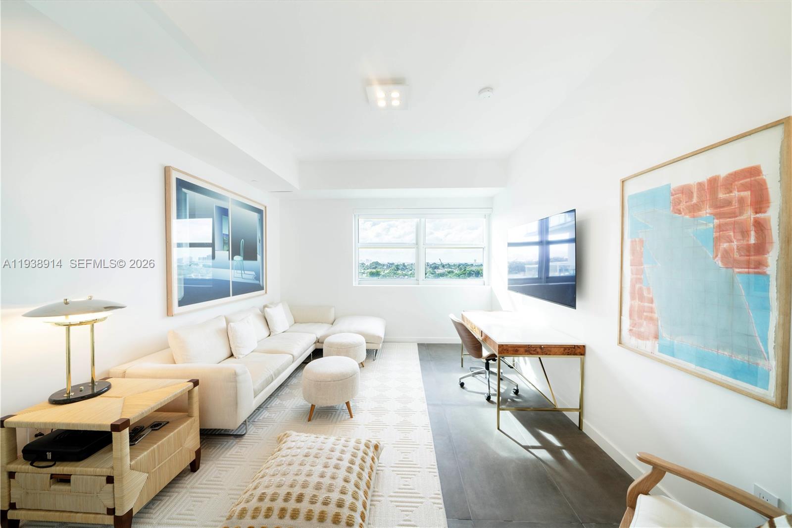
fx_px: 264
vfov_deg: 90.0
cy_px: 264
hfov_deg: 112.6
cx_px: 396
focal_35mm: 12
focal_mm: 12
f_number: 5.6
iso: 125
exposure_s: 1/1500
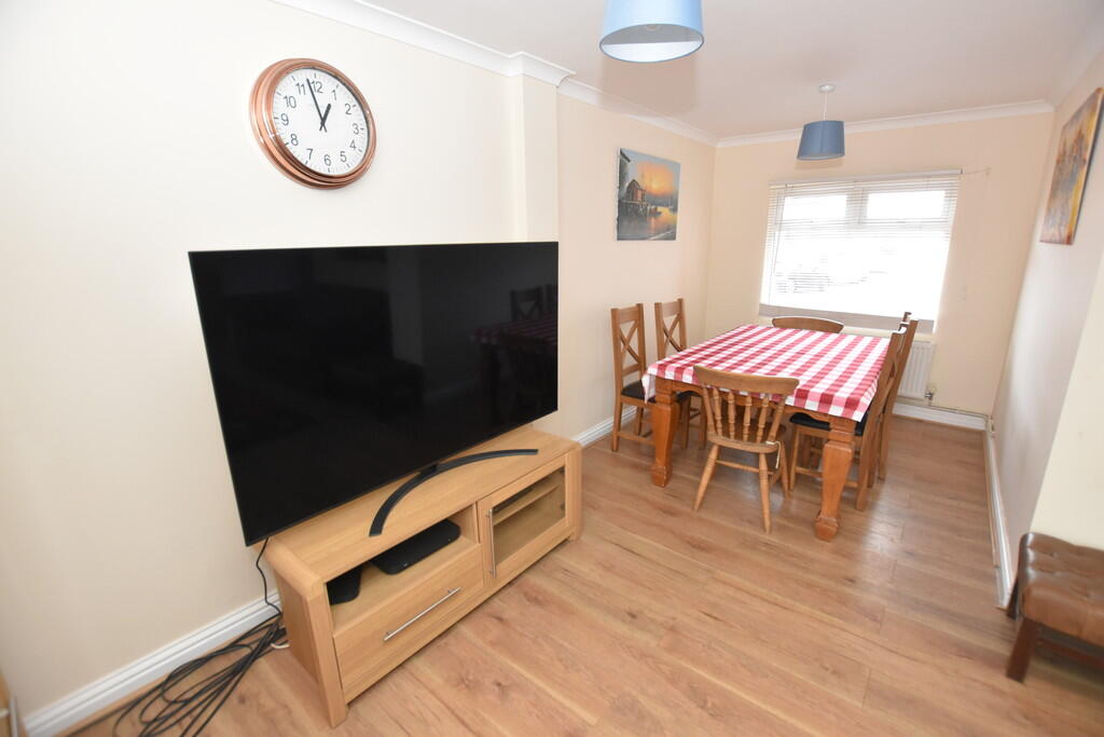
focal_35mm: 15
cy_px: 368
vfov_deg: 77.3
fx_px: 460
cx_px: 552
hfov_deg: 100.4
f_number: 4
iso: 1800
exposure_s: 1/60
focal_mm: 10
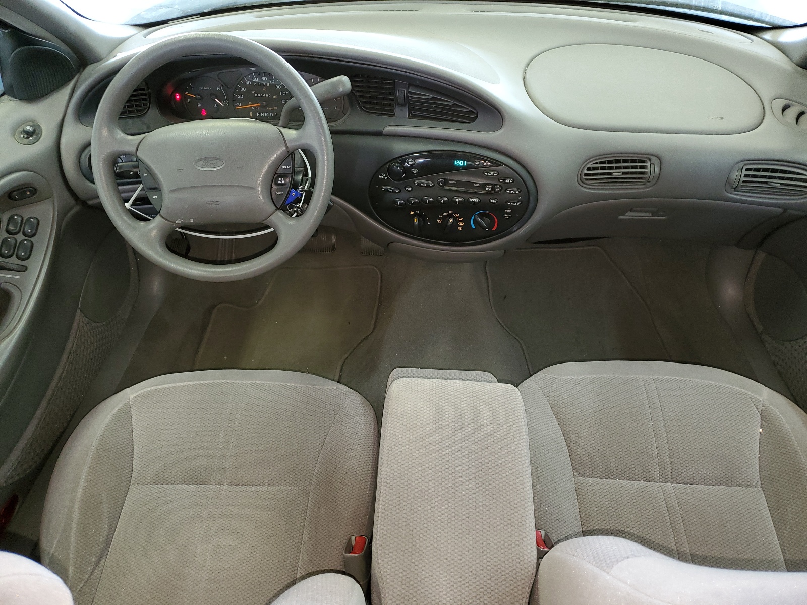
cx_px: 404
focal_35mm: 26
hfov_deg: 67.3
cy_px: 302
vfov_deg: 53.1
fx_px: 606
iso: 112
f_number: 1.5
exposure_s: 1/30
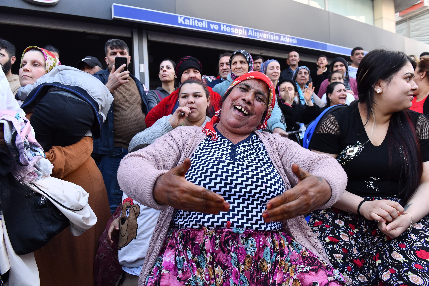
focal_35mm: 24
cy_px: 143
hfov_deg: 73.7
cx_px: 214
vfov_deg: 53.1
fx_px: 286
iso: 1250
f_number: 7.1
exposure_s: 1/500
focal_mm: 24
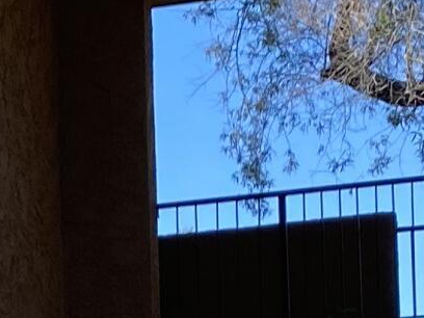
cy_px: 635
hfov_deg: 9.9
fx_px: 2339
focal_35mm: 191
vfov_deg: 7.5
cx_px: -277
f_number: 1.8
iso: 32
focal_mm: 4.25
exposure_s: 1/1656
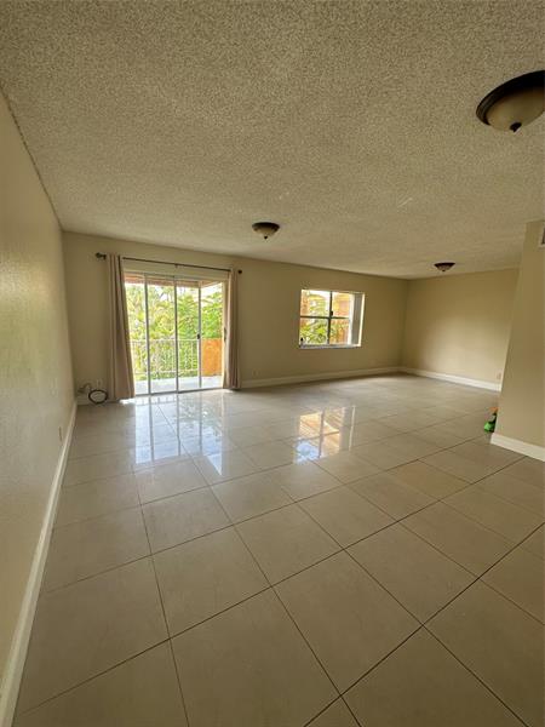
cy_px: 364
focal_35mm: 14
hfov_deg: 85.7
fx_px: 294
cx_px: 272
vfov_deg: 102.1
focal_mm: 2.22
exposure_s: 1/99
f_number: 2.2
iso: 64
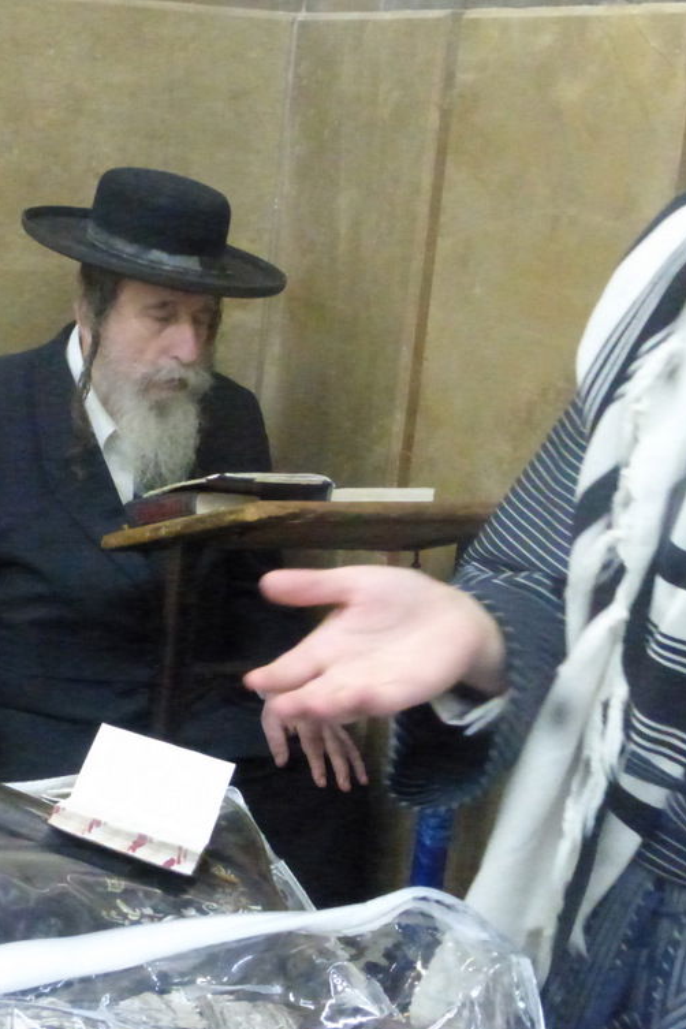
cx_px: 82
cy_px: 514
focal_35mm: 58
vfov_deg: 34.5
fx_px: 1658
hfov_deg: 22.9
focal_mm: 7.4
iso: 3200
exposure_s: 1/60
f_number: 5.6
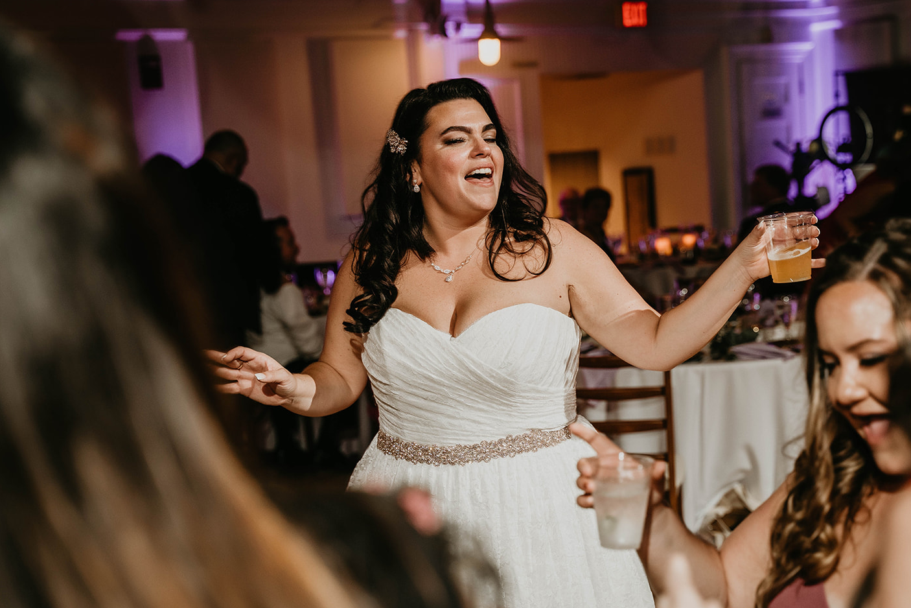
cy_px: 326
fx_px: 1670
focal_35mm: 66
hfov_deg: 30.5
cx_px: 500
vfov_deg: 20.6
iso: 800
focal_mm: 58
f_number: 3.5
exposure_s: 1/60
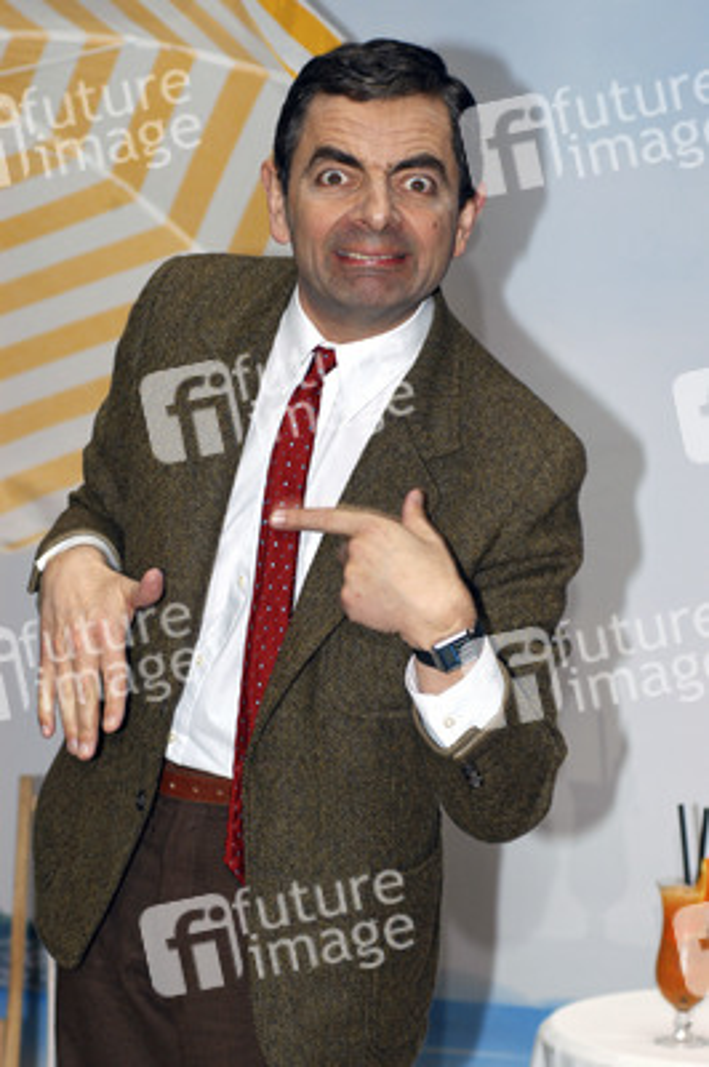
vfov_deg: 17.1
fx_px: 3551
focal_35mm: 120
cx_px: 354
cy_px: 534
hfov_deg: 11.4
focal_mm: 80
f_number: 5
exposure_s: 1/100
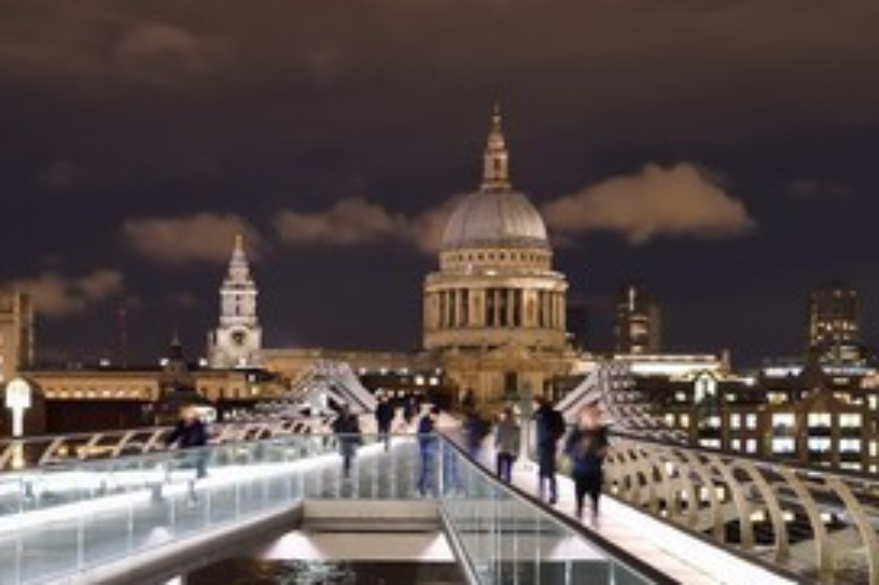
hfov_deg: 23.9
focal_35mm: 85
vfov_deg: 16.0
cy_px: 433
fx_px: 2074
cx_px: 339
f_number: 5.6
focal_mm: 55
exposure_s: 1/3.33
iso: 1600
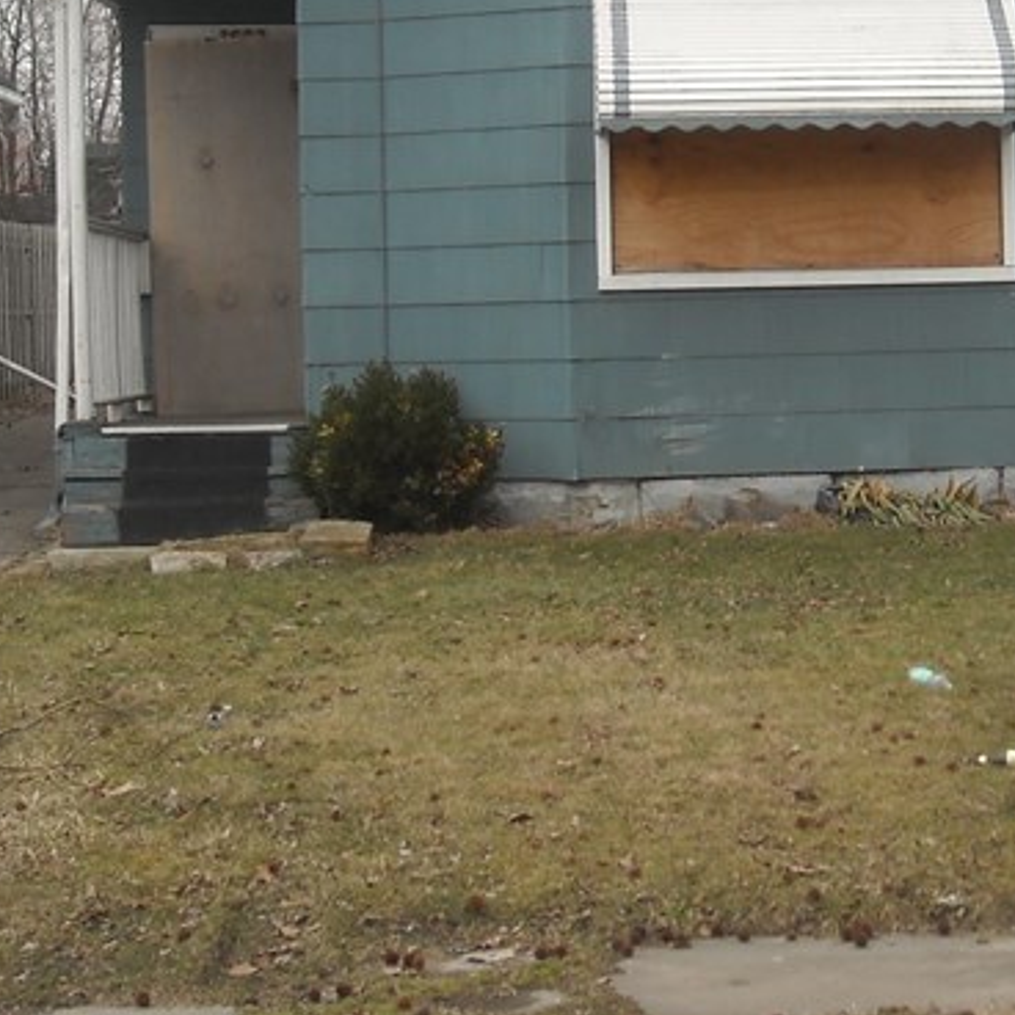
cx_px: 794
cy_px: 157
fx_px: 2853
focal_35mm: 86
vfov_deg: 19.9
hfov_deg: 20.0
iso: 64
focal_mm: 5.7
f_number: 2.8
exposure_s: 1/323
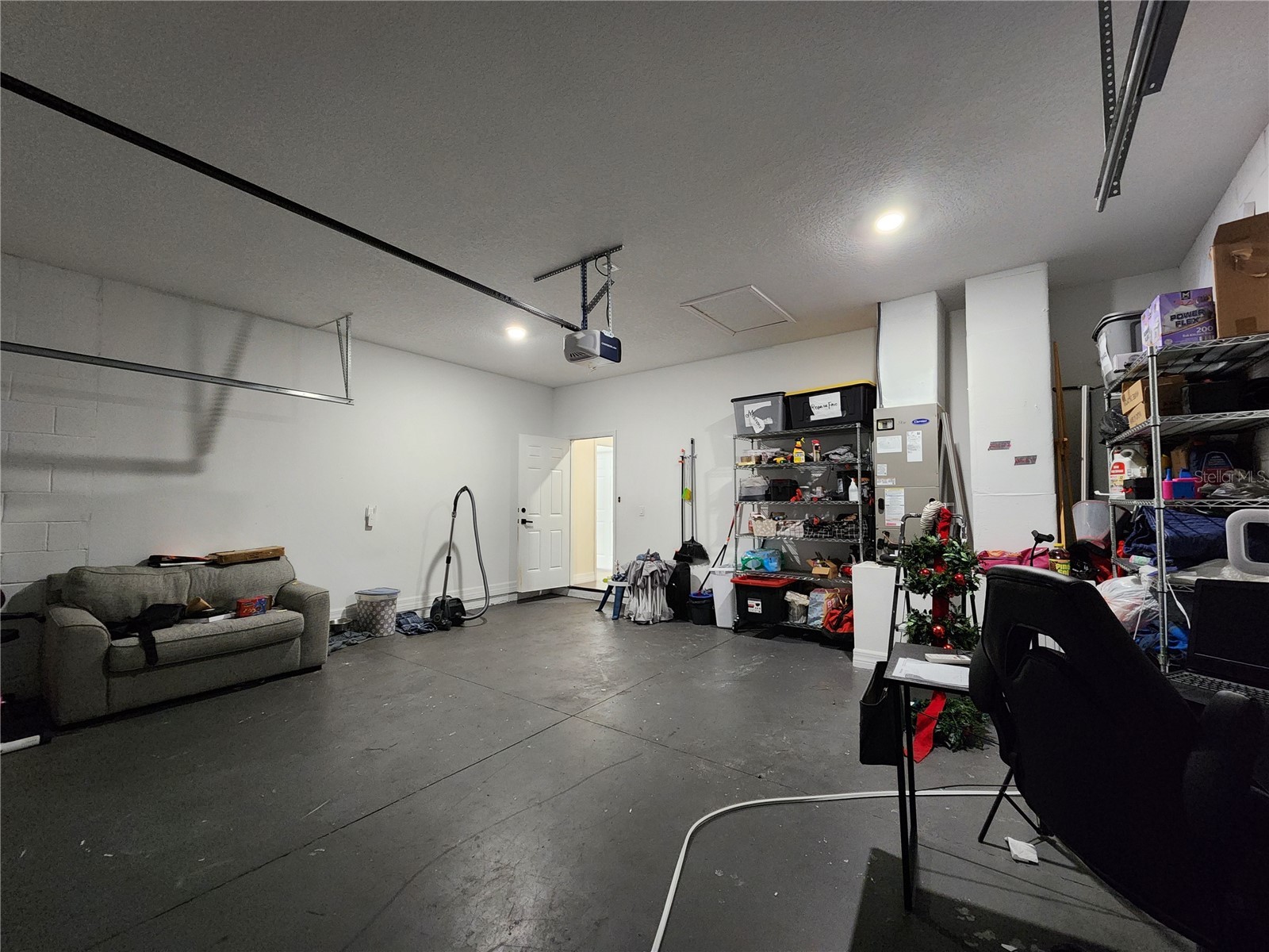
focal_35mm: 13
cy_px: 476
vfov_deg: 89.9
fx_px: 477
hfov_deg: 106.2
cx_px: 634
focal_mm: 2.2
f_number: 2.2
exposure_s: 1/30
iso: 640
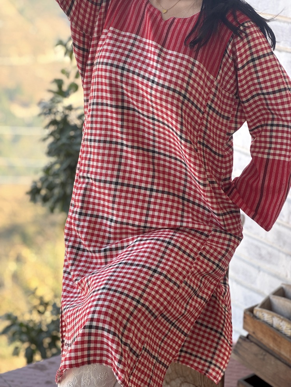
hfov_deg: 19.1
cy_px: 194
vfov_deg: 25.3
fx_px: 863
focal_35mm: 77
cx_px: 146
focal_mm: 9
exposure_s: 1/99
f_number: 2.8
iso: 40
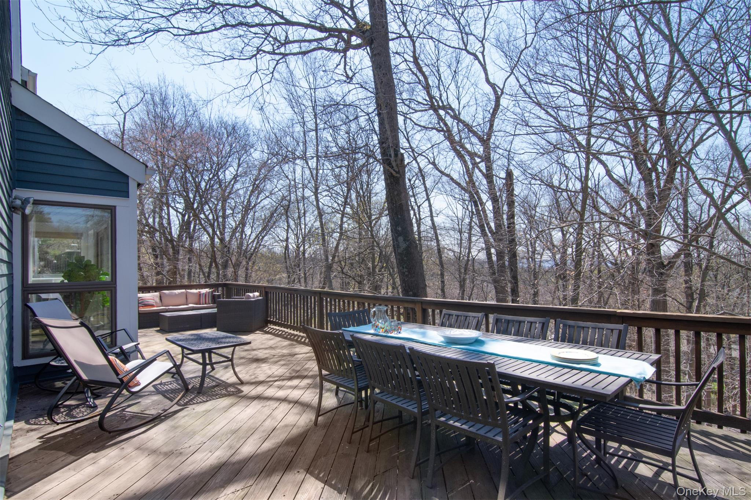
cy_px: 250
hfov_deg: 95.0
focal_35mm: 16
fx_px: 344
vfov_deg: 72.0
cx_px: 376
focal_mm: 11
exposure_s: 1/160
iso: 400
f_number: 13
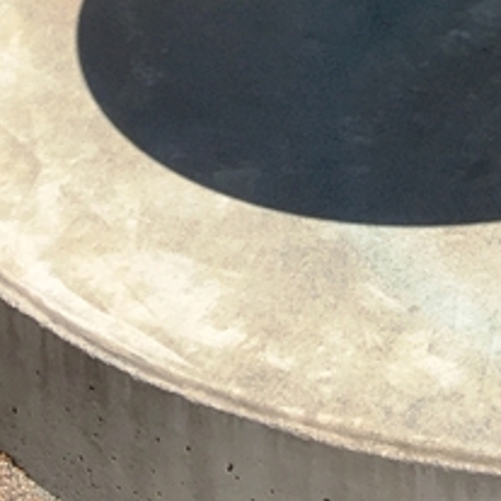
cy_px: -685
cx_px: 491
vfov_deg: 11.5
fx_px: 2080
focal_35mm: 127
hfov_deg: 13.6
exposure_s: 1/2137
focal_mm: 4.15
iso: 25
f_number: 2.2
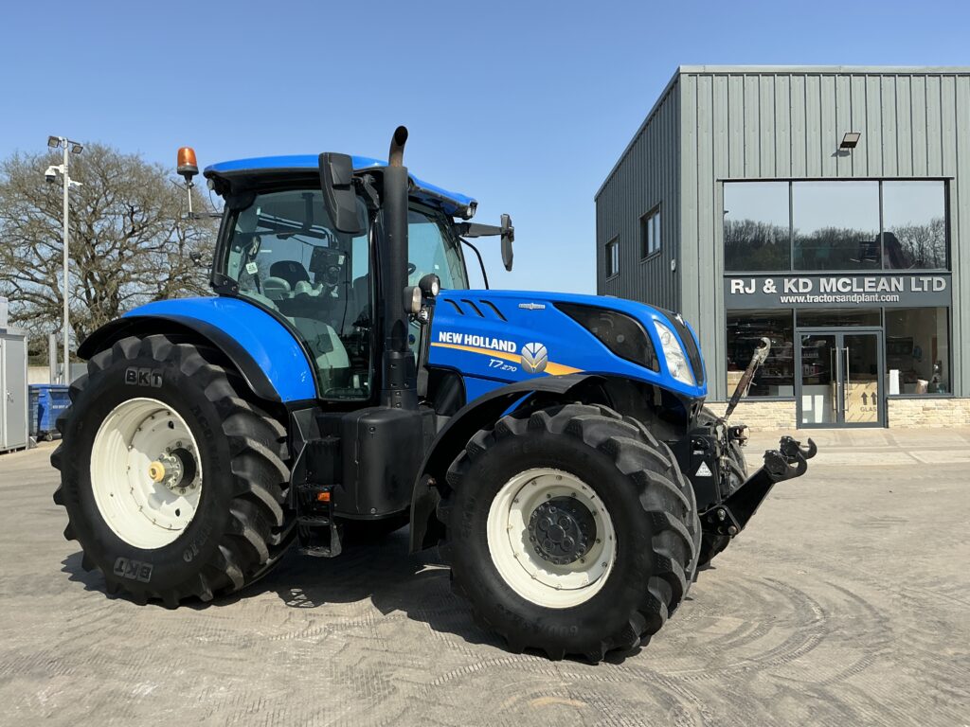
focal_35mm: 28
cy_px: 364
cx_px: 485
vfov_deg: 49.7
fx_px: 785
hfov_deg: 63.4
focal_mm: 3
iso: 25
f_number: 1.8
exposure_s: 1/1626
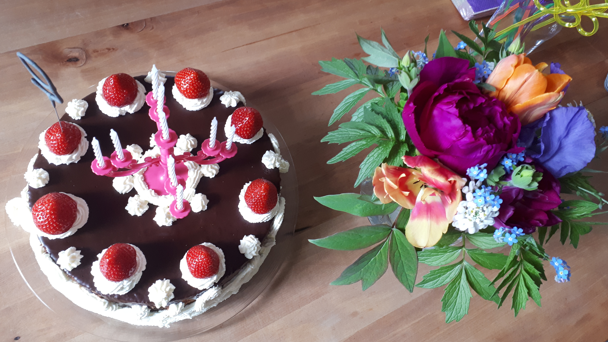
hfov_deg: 64.3
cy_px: 126
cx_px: 306
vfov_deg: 38.7
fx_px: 484
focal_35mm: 30
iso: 160
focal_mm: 3.6
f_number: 1.9
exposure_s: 1/33
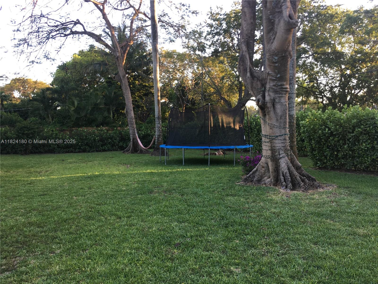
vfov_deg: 48.2
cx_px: 189
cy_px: 142
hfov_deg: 61.7
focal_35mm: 29
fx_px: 317
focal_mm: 4.15
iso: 25
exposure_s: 1/60
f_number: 2.2
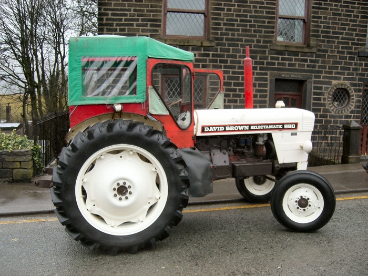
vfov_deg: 37.7
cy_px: 138
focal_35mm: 38
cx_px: 184
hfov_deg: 49.0
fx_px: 404
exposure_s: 1/125
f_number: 2.7
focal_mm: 6.2
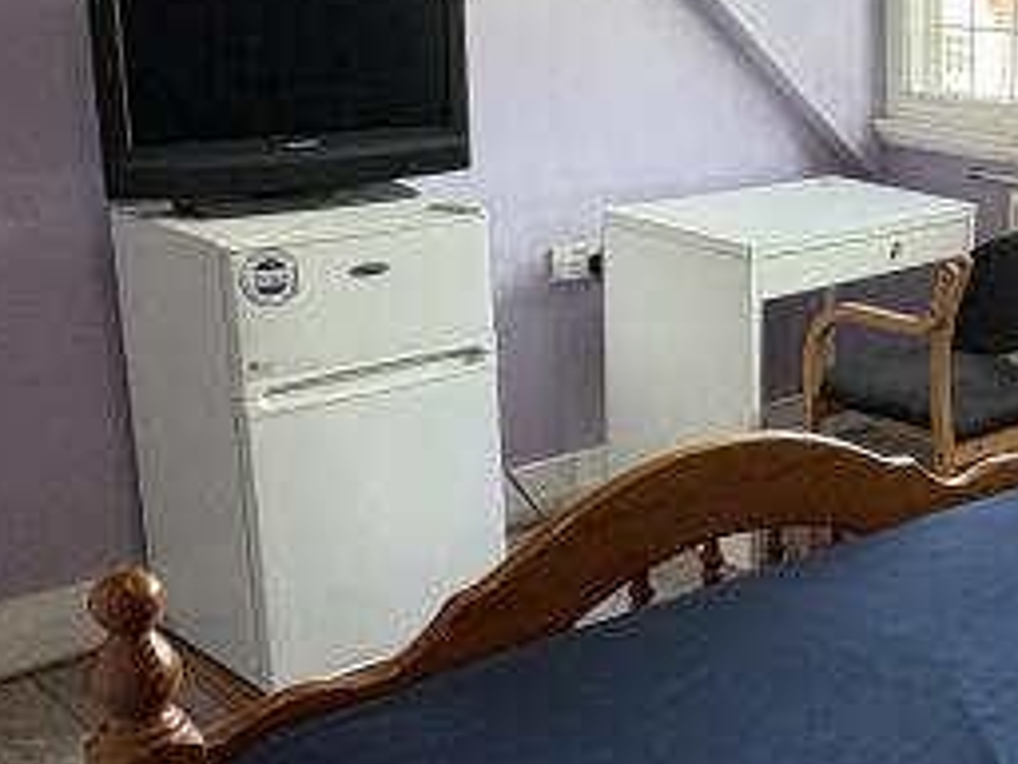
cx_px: 1121
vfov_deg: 26.0
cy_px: 290
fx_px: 1647
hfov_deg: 30.7
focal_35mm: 56
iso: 80
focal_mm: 2.22
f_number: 2.2
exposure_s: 1/111
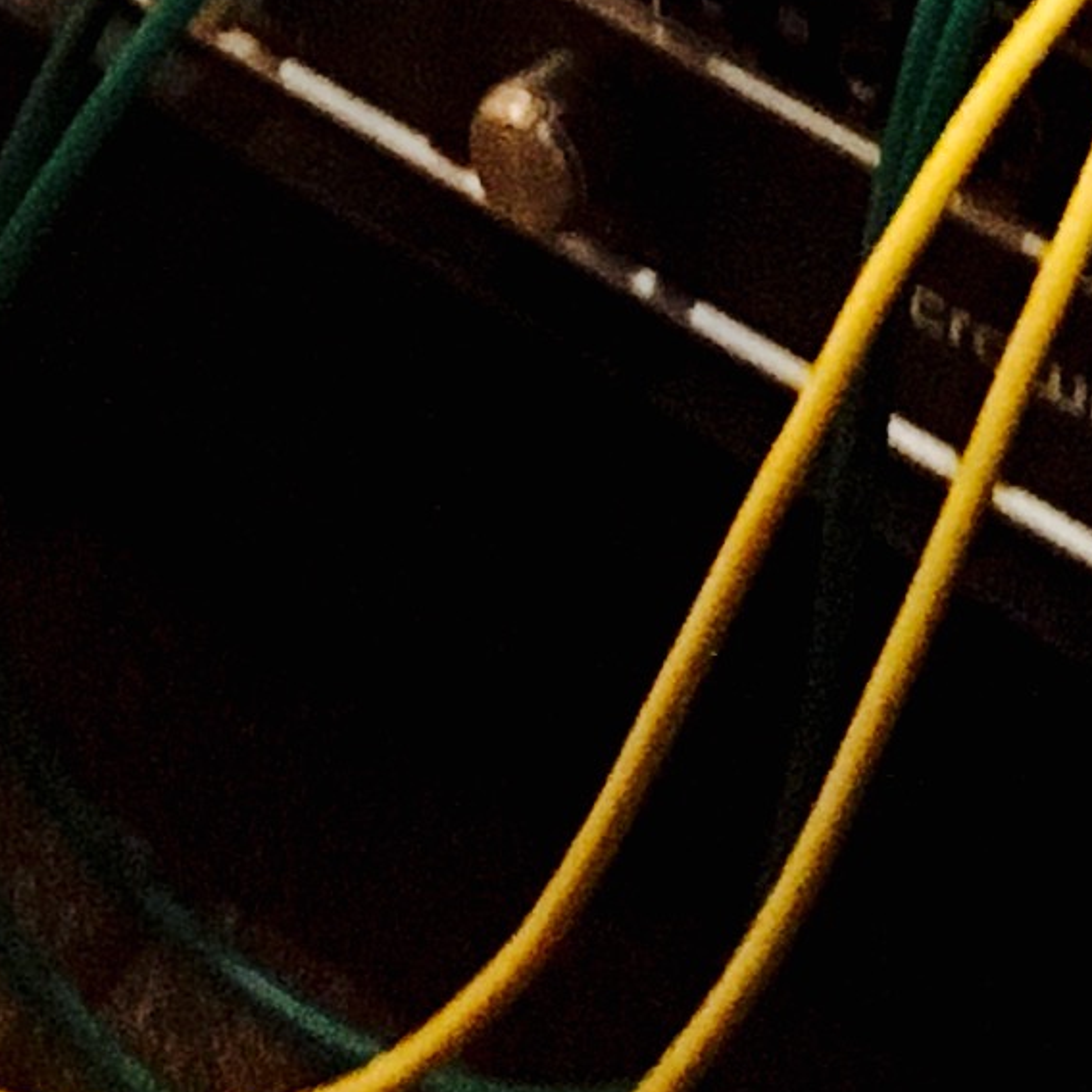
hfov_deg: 9.6
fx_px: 6496
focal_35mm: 182
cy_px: -2547
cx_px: 856
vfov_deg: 7.8
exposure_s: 1/15
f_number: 2.2
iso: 500
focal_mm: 4.15
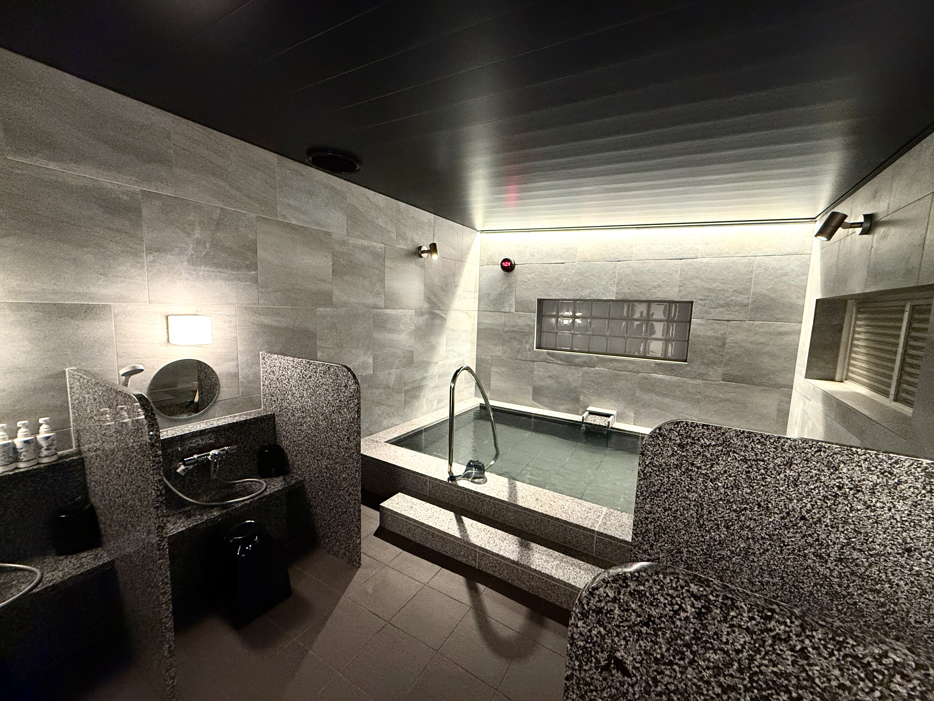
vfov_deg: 85.7
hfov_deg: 102.1
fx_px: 378
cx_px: 467
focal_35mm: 14
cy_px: 350
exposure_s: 1/60
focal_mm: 2.22
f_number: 2.2
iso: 640
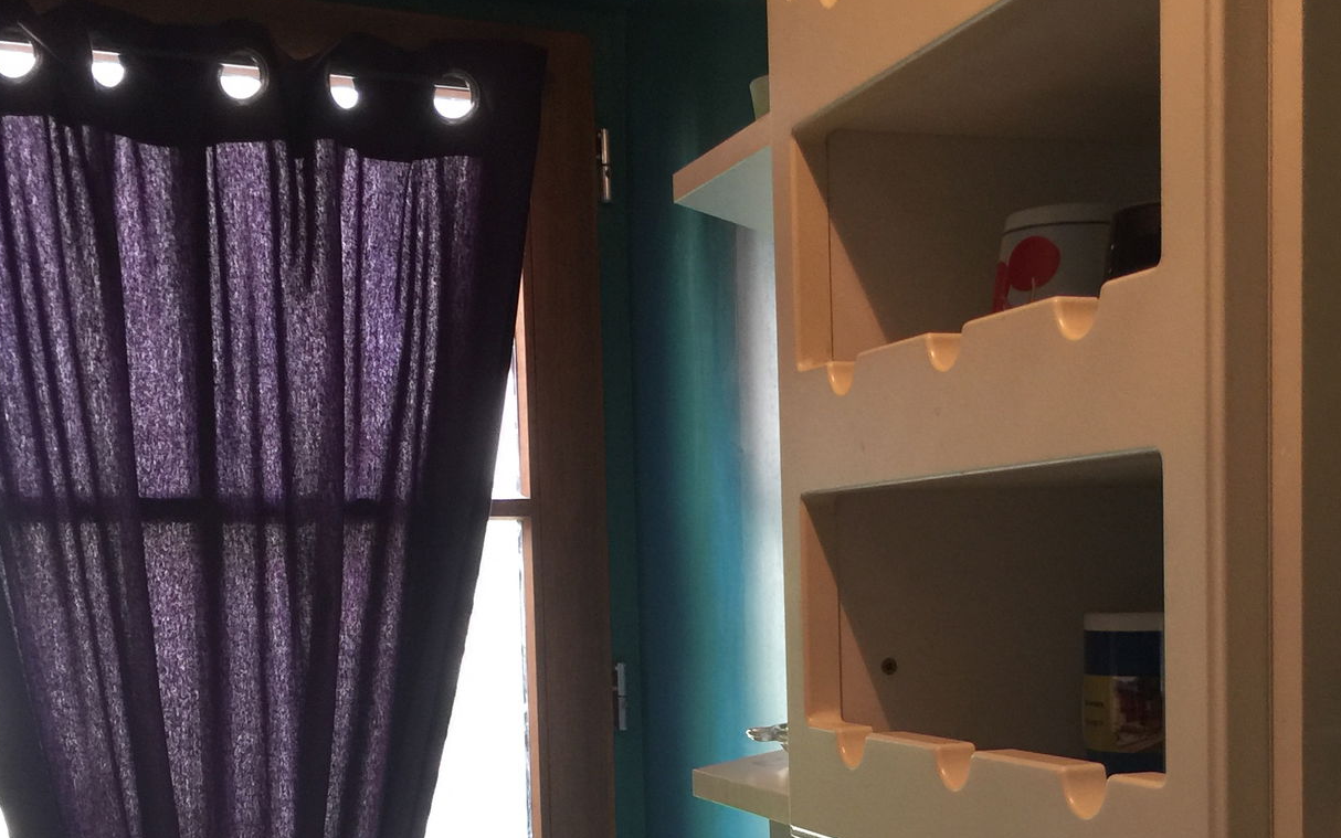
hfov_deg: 37.4
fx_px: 1974
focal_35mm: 54
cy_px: 791
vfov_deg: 23.2
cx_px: 801
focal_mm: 4.15
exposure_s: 1/15
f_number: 2.2
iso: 64
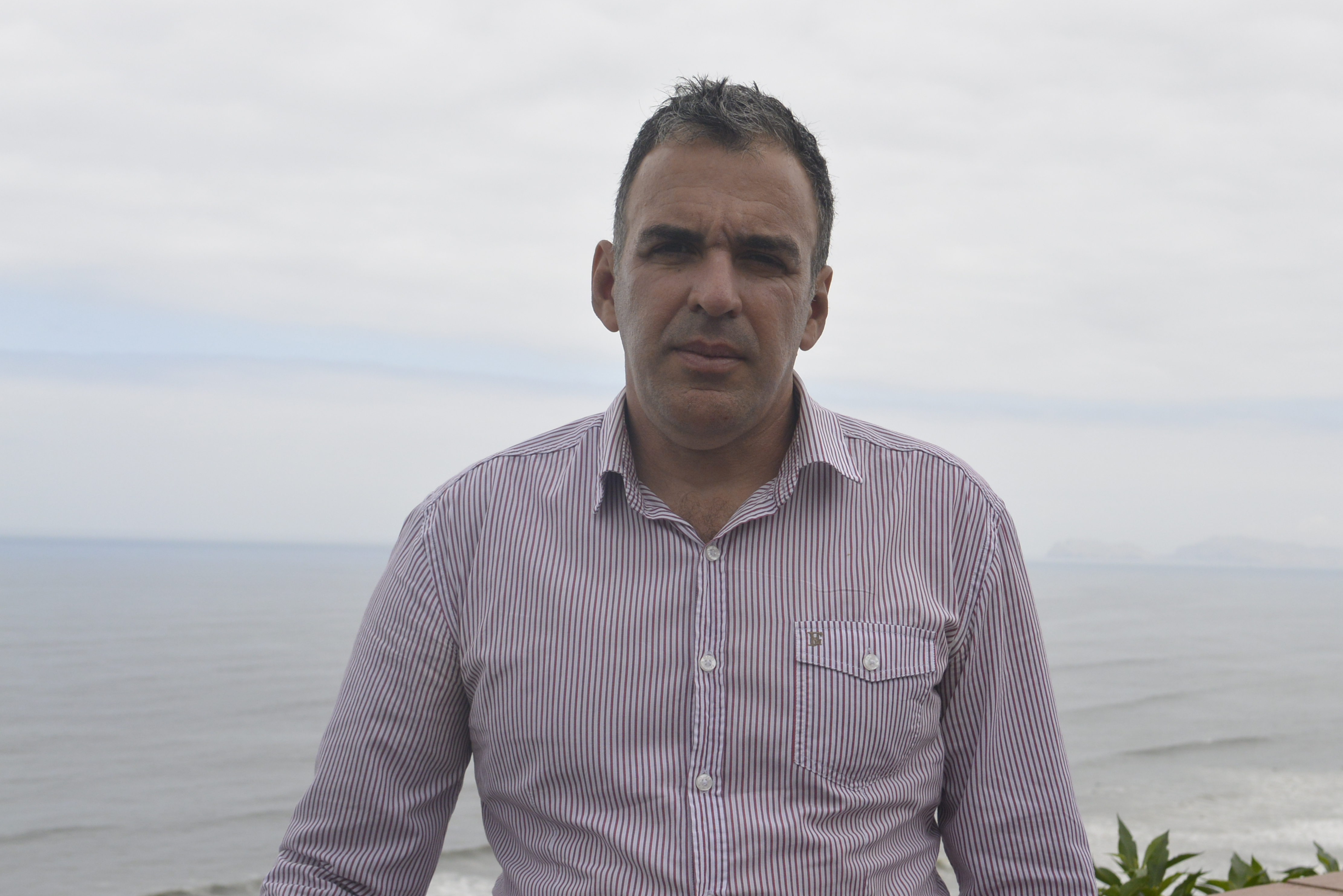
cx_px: 698
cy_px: 457
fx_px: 1903
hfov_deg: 38.9
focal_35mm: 51
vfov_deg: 26.5
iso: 160
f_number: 5
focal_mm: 18.5
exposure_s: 1/1600
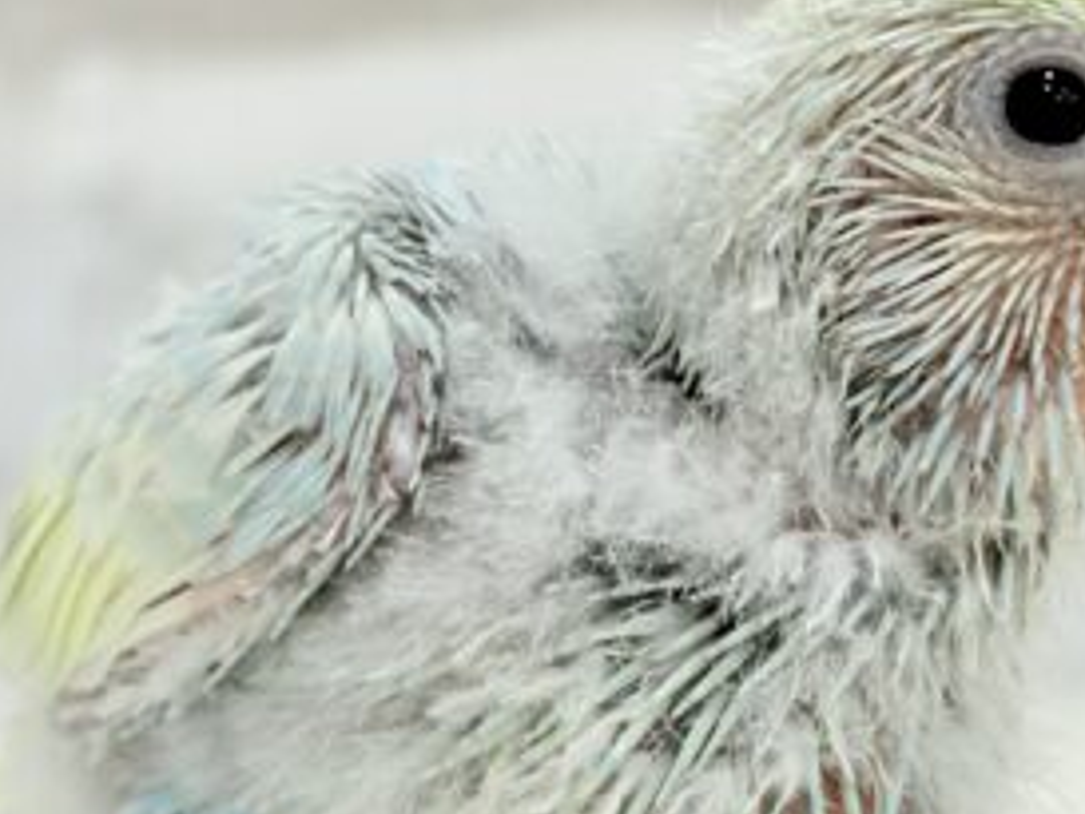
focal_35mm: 122
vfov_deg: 12.1
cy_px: 286
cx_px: 552
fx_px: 3826
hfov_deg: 16.1
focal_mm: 5.96
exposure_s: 1/50
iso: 40
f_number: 1.6
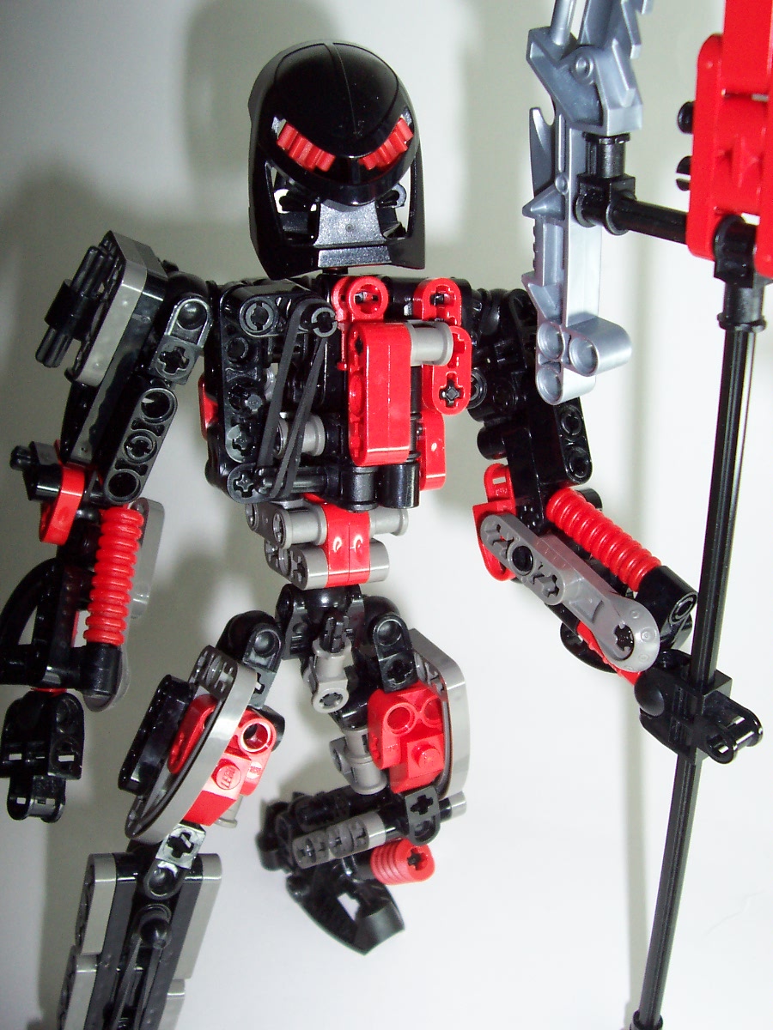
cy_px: 515
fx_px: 1102
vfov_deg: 50.1
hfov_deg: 38.7
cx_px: 386
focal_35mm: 37
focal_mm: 5.6
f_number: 2.8
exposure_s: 1/60
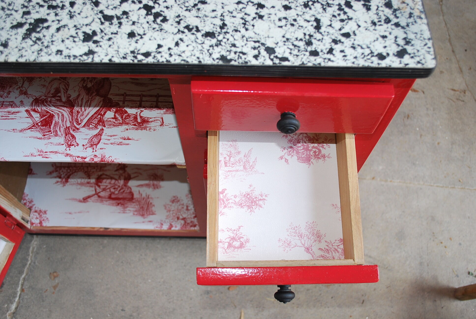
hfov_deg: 57.2
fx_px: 437
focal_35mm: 33
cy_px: 160
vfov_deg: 40.1
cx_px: 238
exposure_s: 1/60
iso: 200
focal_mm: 22
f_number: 4
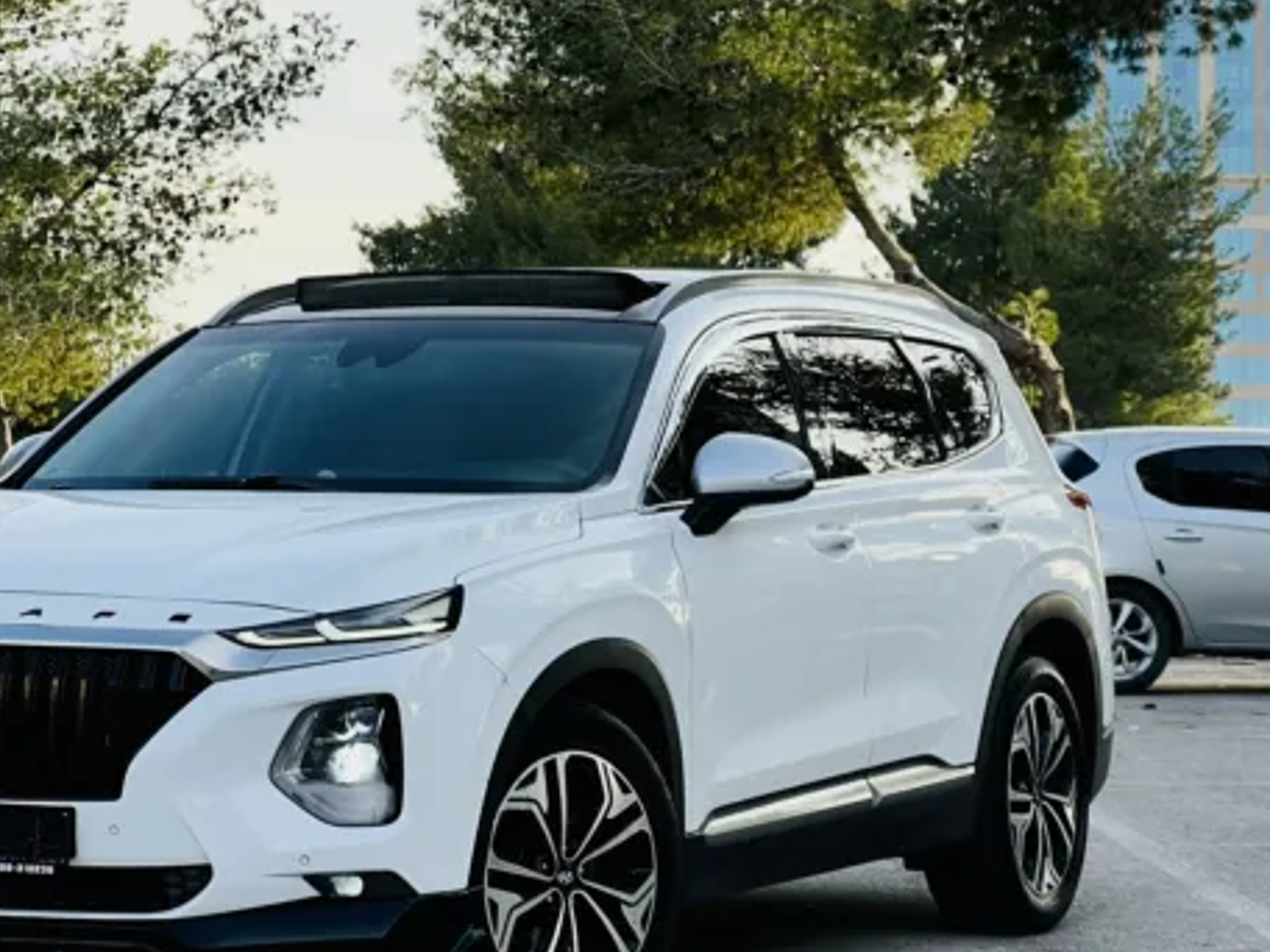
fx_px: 3962
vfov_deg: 13.7
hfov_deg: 18.2
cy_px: 490
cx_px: 437
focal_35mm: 108
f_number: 2.8
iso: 32
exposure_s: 1/117
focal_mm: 9
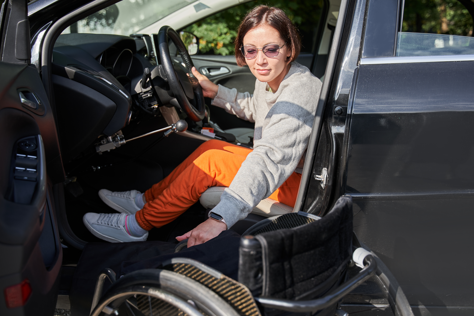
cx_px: 237
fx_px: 487
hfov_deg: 51.9
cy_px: 158
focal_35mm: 37
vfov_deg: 35.9
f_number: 3.5
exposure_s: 1/640
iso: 125
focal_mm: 37
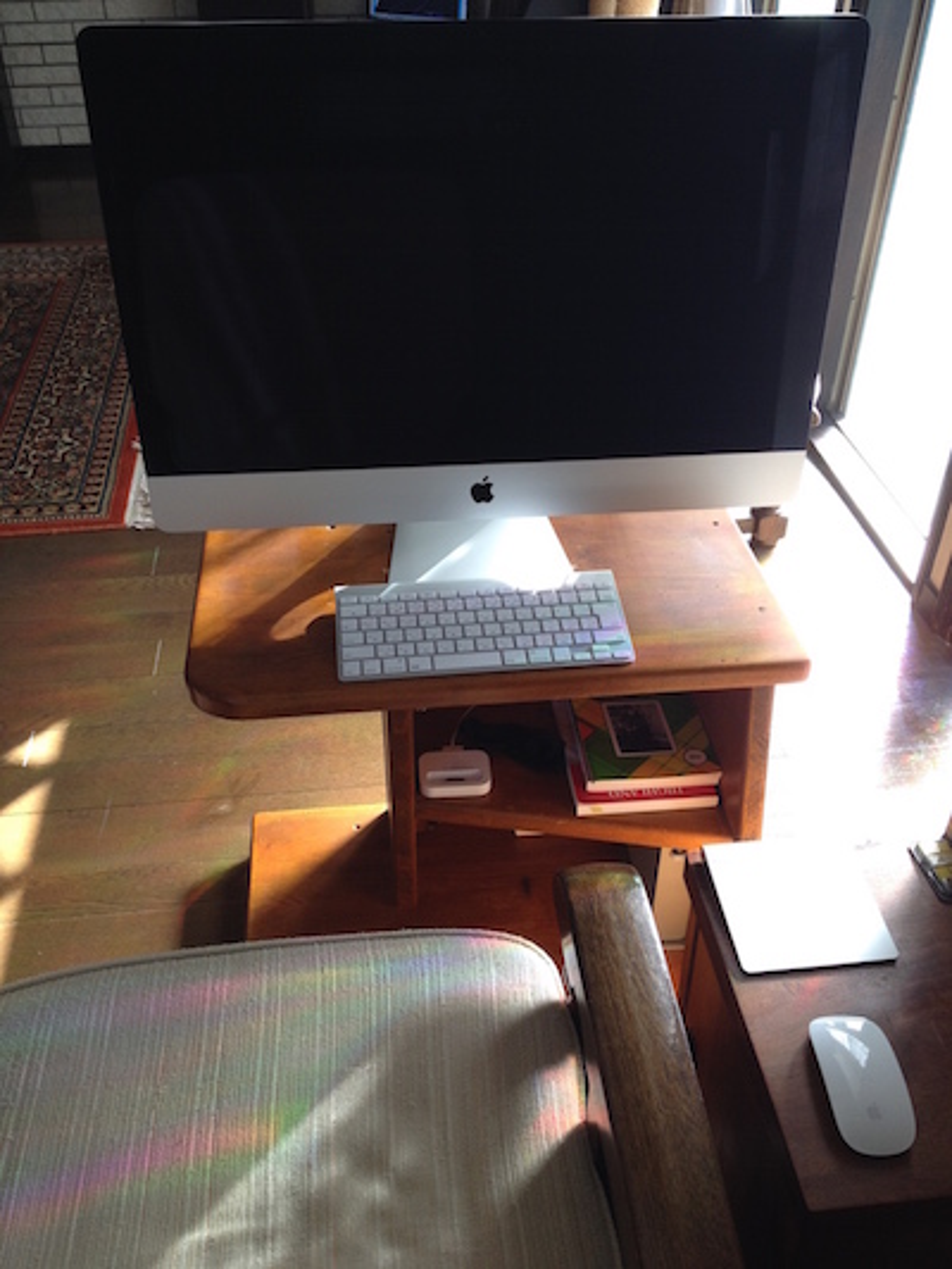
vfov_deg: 52.6
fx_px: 1283
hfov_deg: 40.7
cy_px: 634
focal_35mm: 35
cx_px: 476
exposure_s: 1/60
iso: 50
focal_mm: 4.28
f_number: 2.4
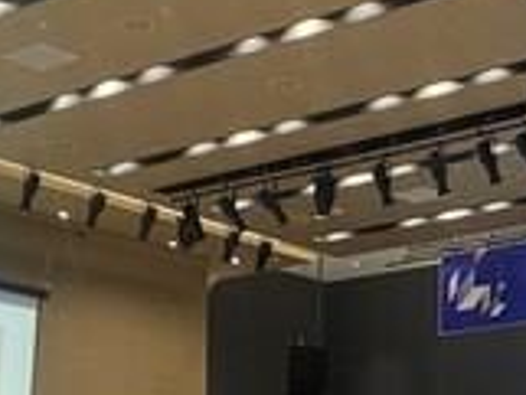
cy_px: 375
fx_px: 1475
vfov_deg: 15.1
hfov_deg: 19.2
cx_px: 608
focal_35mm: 97
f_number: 1.8
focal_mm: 4.25
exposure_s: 1/60
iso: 160
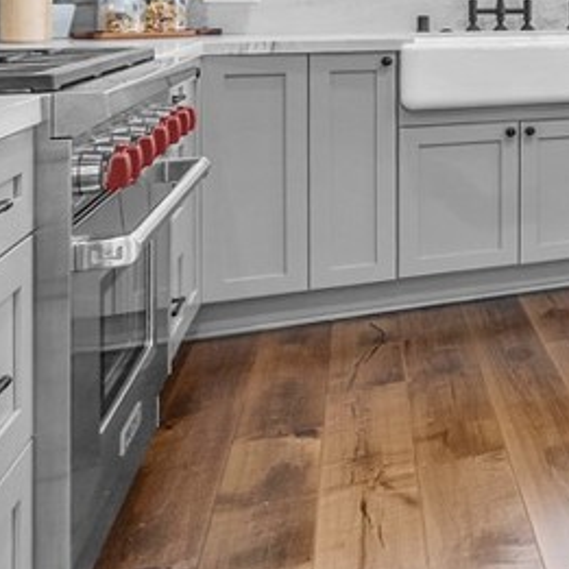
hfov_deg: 24.2
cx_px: 913
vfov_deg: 31.6
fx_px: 930
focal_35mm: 50
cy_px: 10
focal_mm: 10
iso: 400
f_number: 8
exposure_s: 1/5
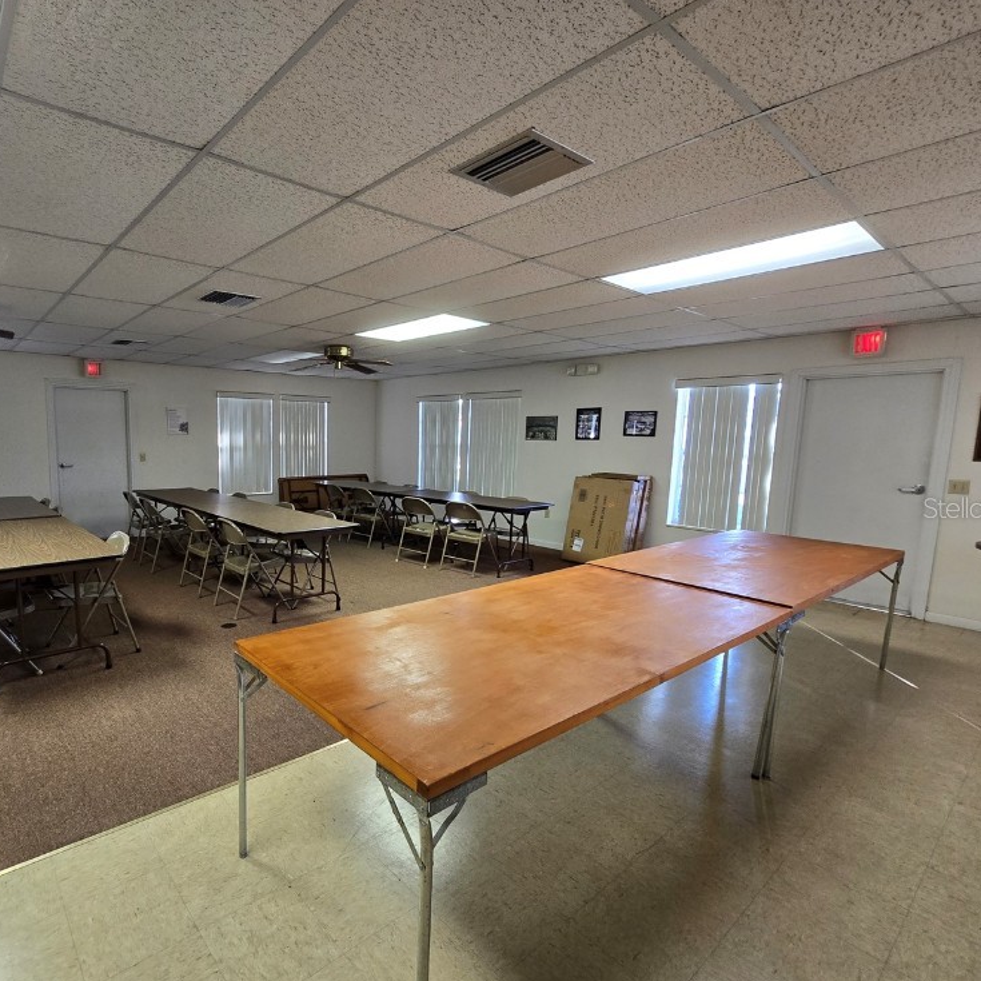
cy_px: 507
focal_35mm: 16
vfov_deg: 87.4
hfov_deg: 85.7
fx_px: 513
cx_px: 366
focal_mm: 2.2
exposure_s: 1/60
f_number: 2.2
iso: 160
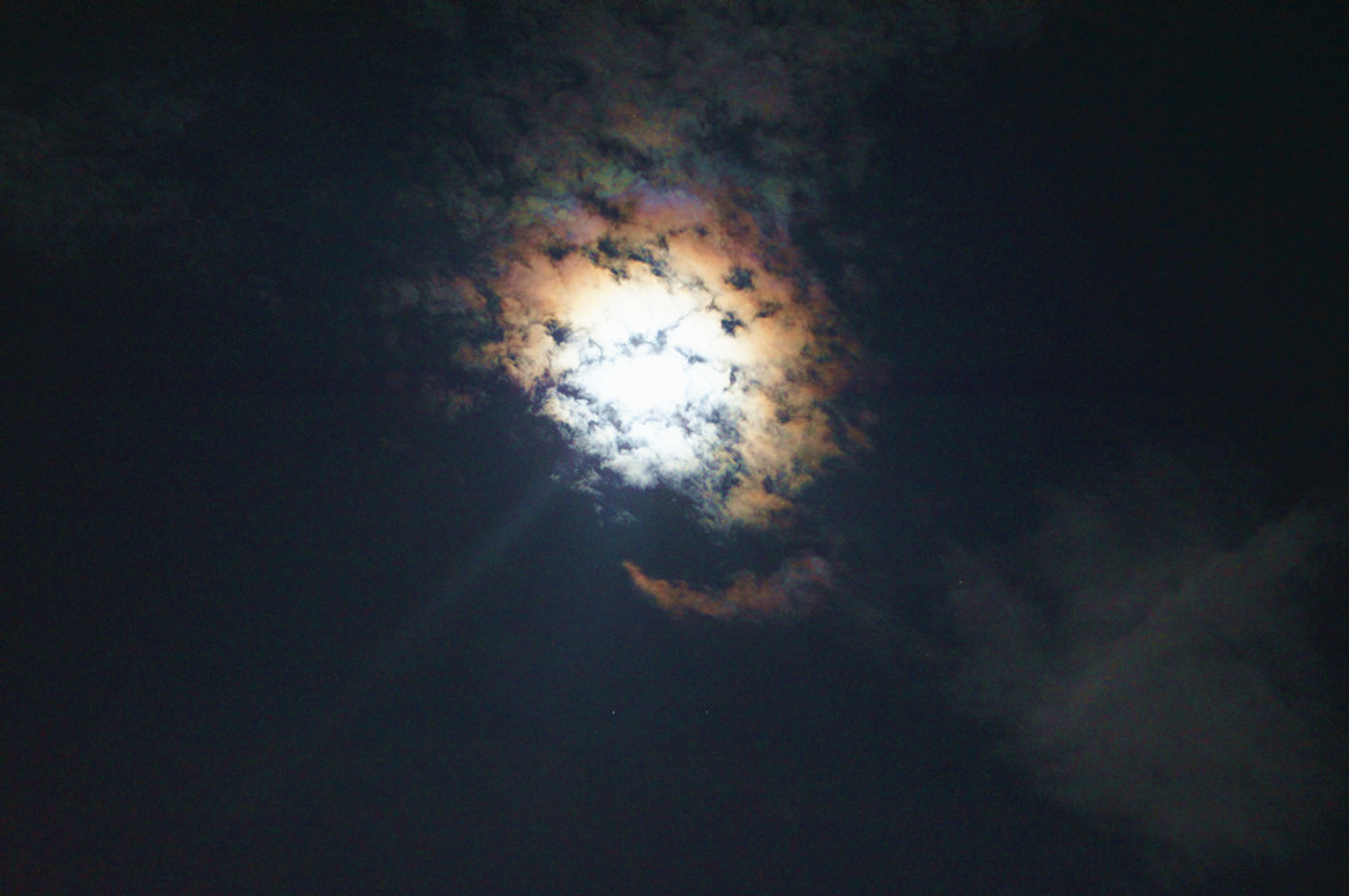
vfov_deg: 16.5
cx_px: 674
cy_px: 448
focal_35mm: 82
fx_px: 3087
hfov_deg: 24.6
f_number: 5.6
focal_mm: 55
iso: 6400
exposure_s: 1/6
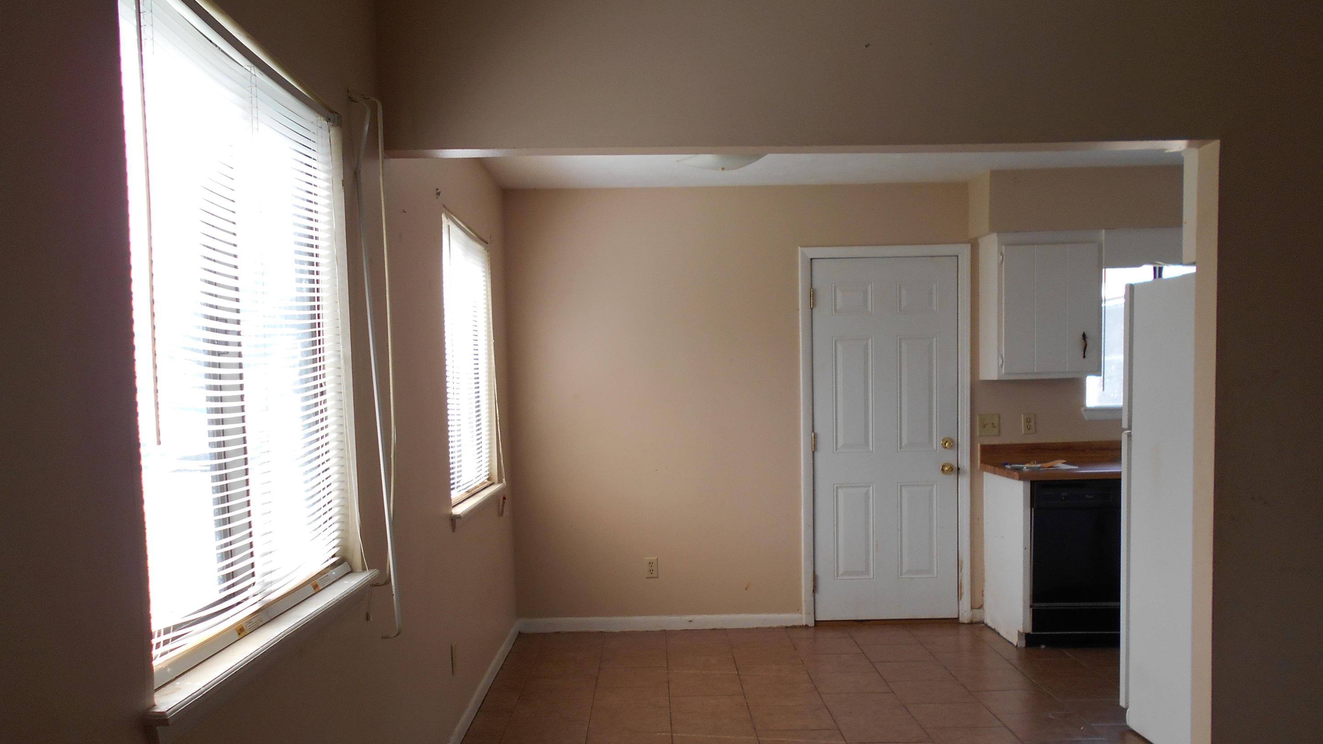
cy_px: 461
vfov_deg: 39.9
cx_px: 651
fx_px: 1017
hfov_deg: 66.1
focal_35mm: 29
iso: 80
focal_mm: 4.6
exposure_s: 1/60
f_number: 3.2
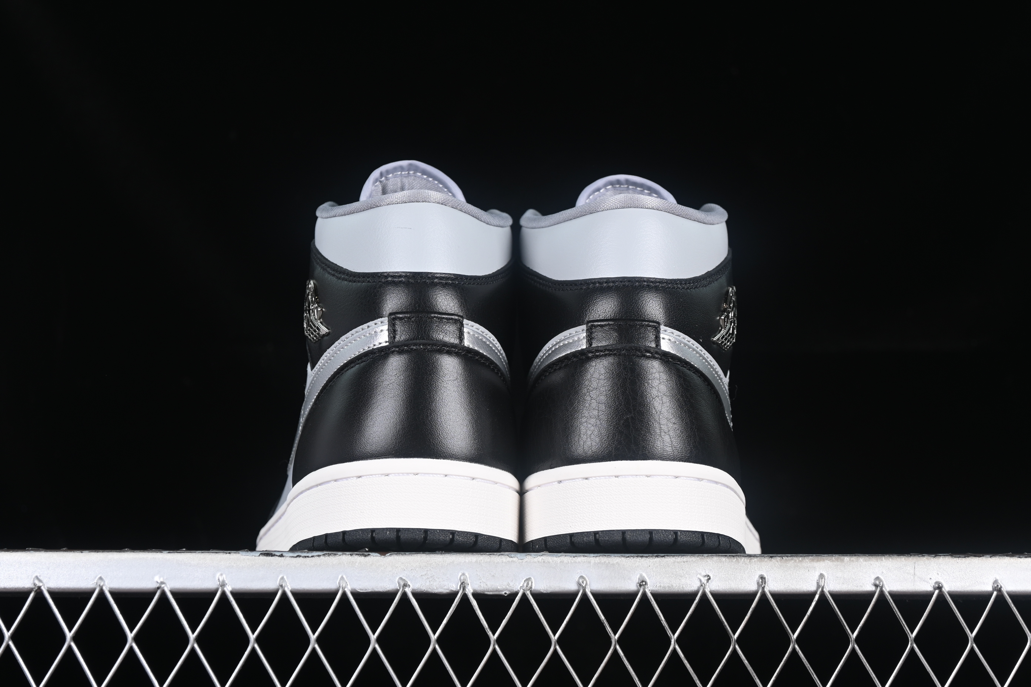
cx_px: 516
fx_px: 2148
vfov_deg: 18.2
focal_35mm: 75
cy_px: 344
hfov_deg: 27.0
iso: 160
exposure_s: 1/60
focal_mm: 50
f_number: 6.3
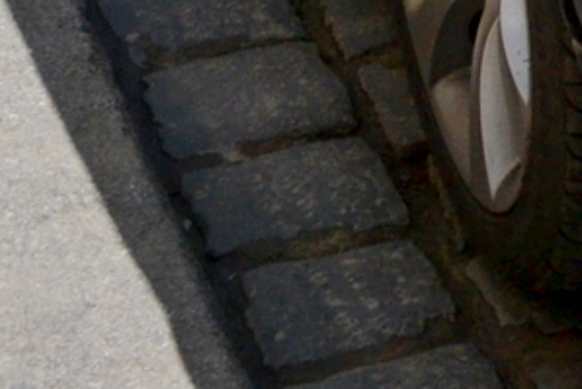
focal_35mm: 161
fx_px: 2604
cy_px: -580
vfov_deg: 7.8
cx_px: 1228
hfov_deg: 11.3
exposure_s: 1/2000
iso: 220
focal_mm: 20
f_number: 7.1
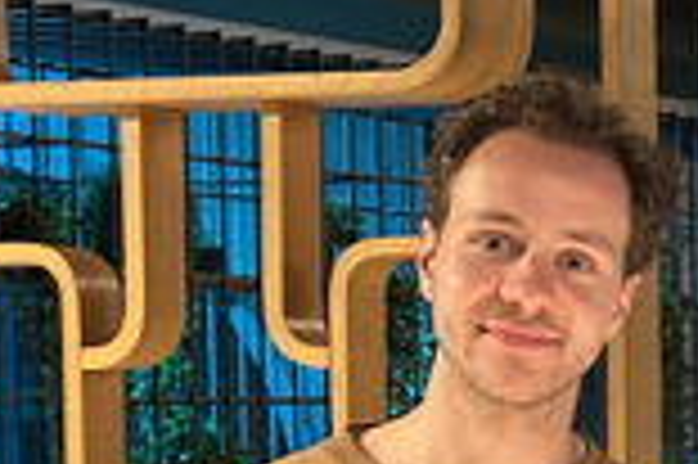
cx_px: 1198
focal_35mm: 182
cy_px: 469
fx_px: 3525
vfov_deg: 7.5
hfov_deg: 10.7
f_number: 1.78
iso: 320
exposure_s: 1/33
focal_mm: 6.86
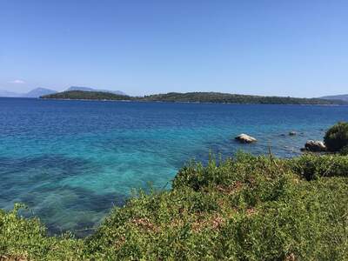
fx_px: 292
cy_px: 130
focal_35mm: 29
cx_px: 174
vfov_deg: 48.2
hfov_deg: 61.7
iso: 32
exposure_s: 1/1582
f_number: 2.2
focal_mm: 4.15
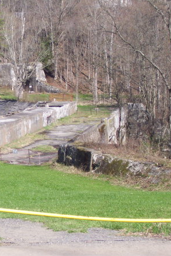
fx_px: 863
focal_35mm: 121
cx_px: 7
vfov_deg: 16.9
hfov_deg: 11.2
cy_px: 128
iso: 80
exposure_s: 1/640
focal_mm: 14.3
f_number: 4.3
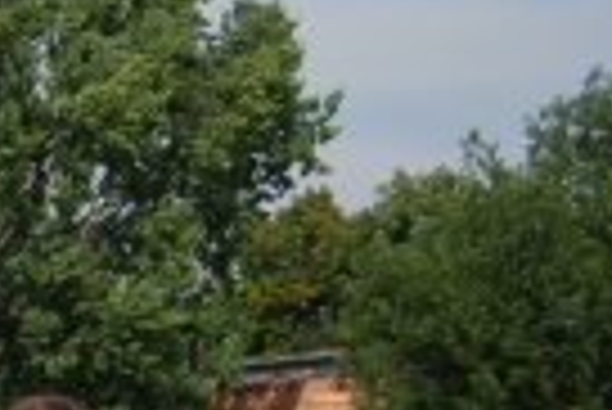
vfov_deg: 9.5
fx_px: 2434
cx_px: -284
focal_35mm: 143
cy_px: 520
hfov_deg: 13.6
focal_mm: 26
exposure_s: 1/1000
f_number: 4
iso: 100
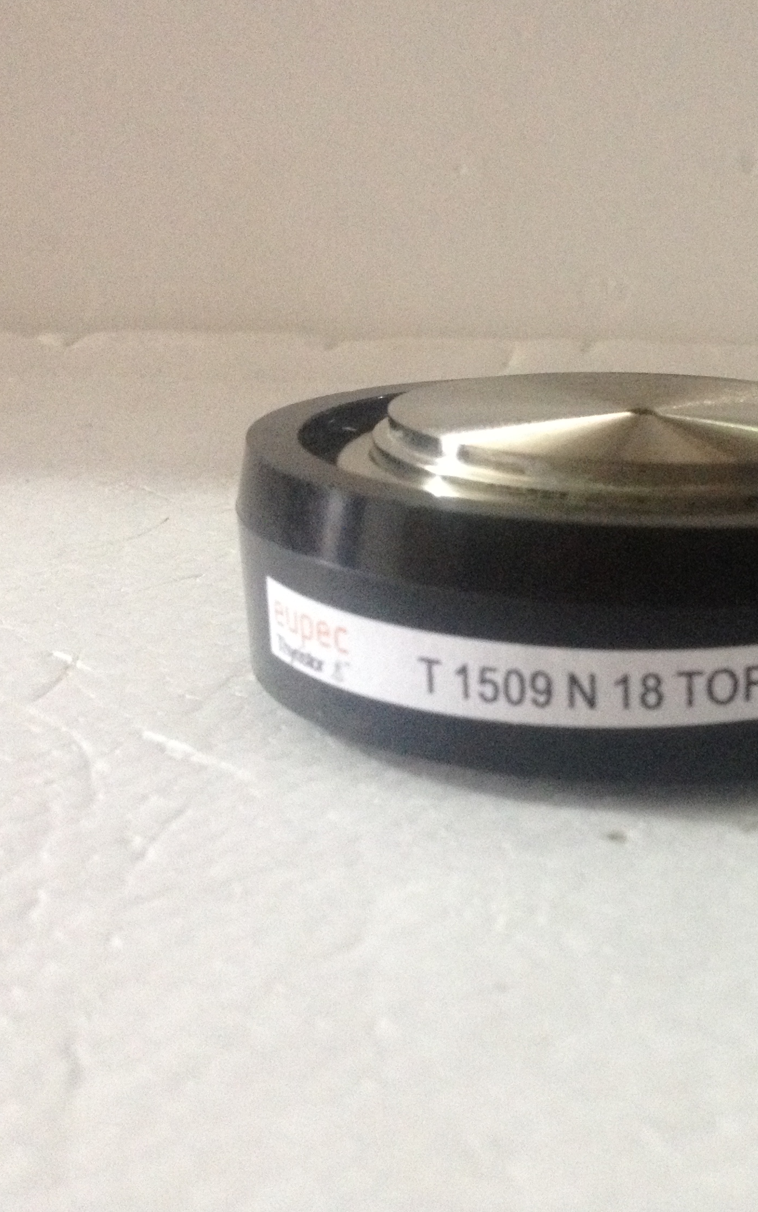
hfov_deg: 23.3
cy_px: 555
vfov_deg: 37.5
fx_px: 1784
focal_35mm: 54
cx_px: 694
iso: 320
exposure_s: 1/20
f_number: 2.4
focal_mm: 4.28
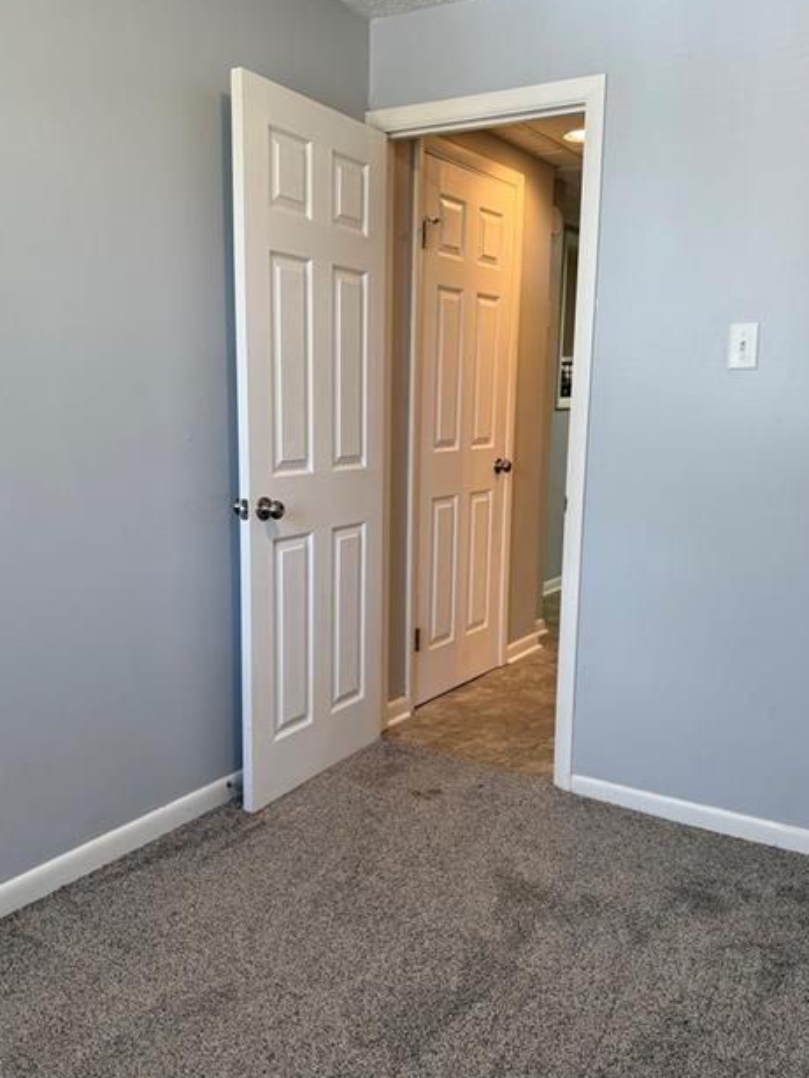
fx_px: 934
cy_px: 565
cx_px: 407
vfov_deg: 59.9
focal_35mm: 30
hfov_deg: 46.8
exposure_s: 1/120
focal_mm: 6.76
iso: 160
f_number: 1.78
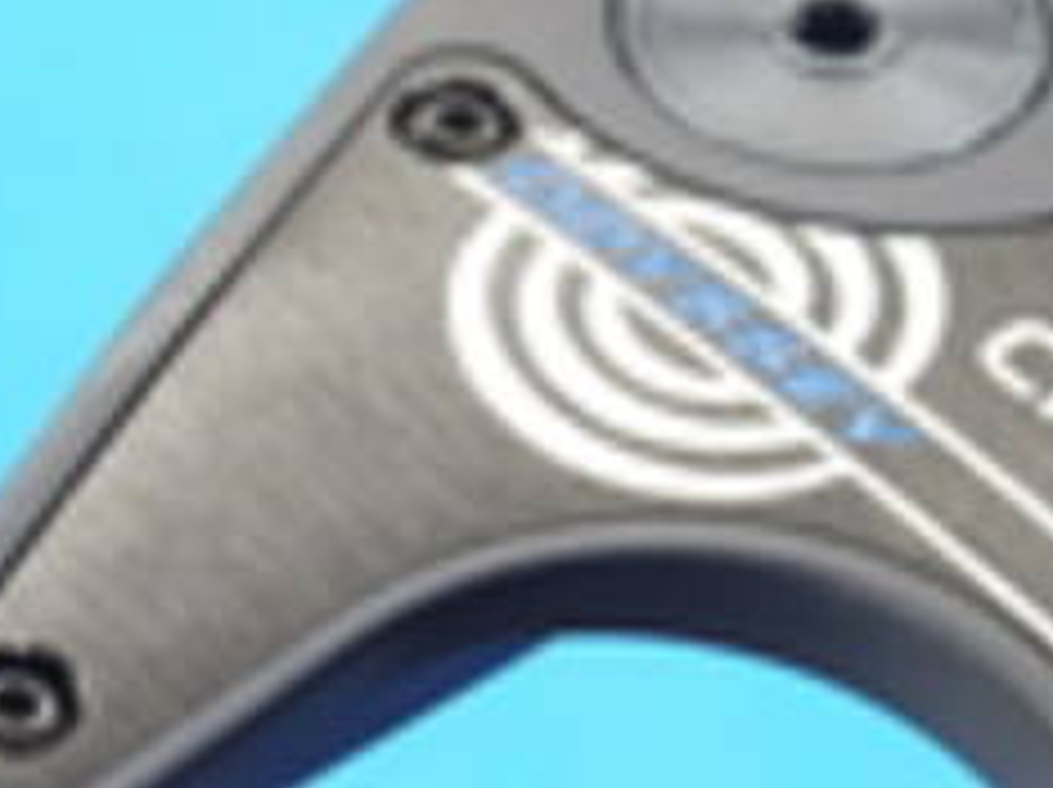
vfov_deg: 6.4
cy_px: 824
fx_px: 6989
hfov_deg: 8.6
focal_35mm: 230
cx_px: 940
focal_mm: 42
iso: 800
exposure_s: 1/60
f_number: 5.6
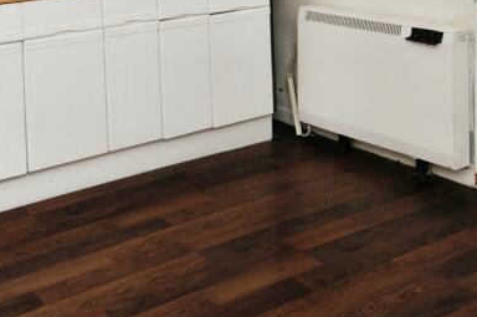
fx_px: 635
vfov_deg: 27.4
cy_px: 59
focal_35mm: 48
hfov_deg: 38.0
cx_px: 36
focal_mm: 12
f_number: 7.1
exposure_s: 1/20
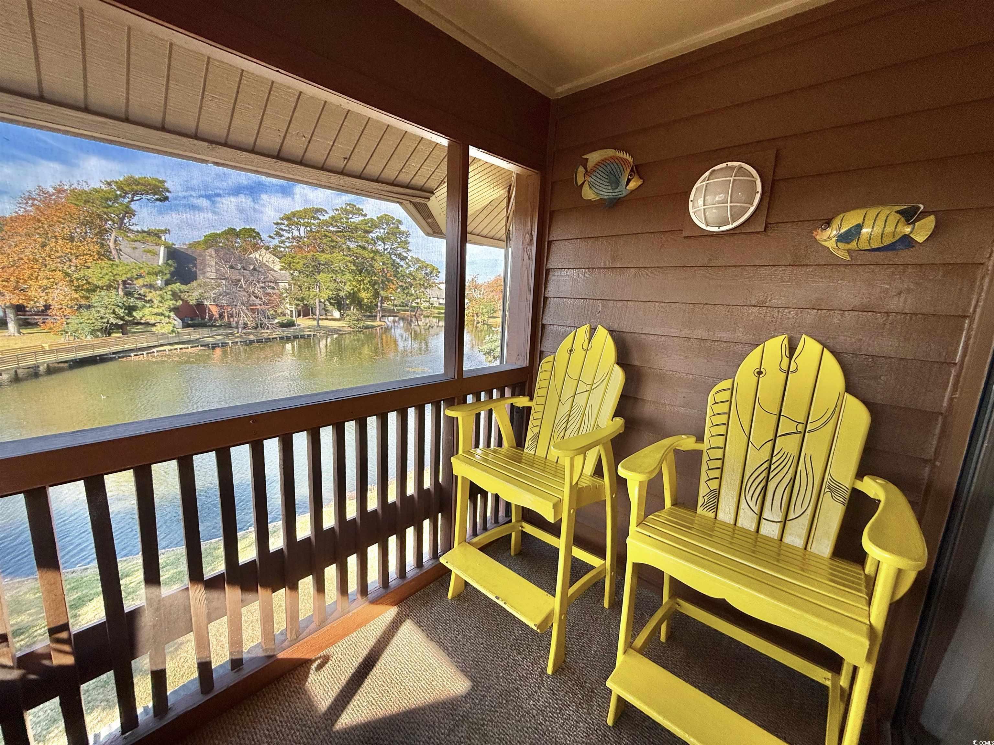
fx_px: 402
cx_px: 497
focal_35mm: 14
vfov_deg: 85.7
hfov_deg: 102.1
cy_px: 372
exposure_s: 1/177
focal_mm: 2.22
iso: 64
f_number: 2.2
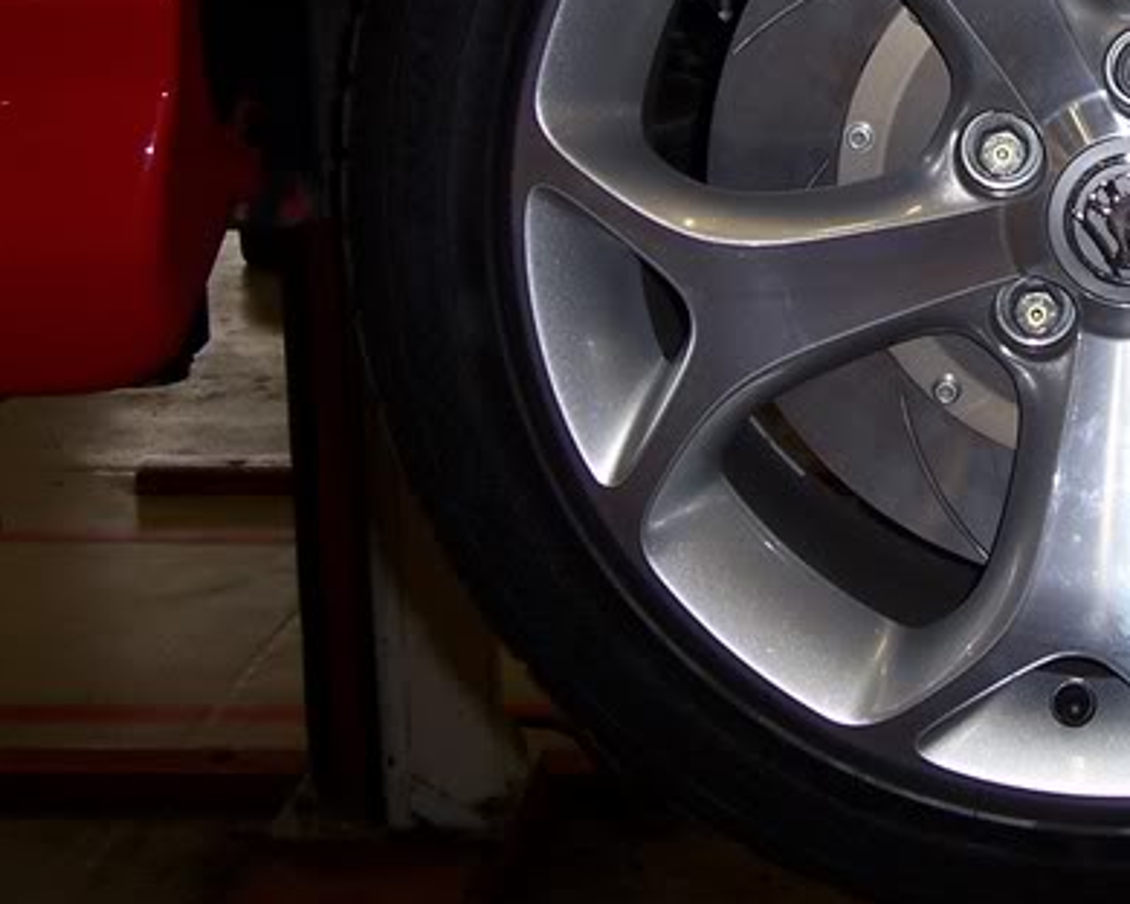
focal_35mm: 68
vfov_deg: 22.1
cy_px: 159
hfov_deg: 26.5
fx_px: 2274
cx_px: 1107
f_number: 2.7
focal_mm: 5.6
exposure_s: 1/60
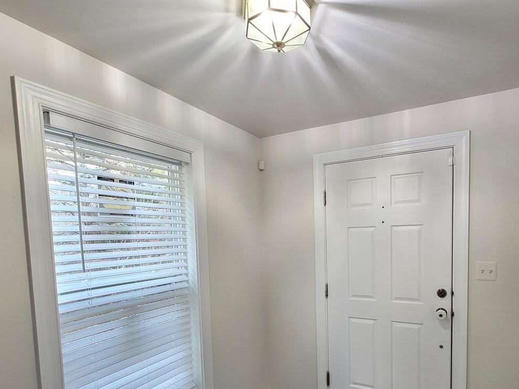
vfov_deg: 66.9
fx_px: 285
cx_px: 302
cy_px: 258
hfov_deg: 83.9
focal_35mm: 19
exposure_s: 1/60
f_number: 2.2
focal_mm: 2.2
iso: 320
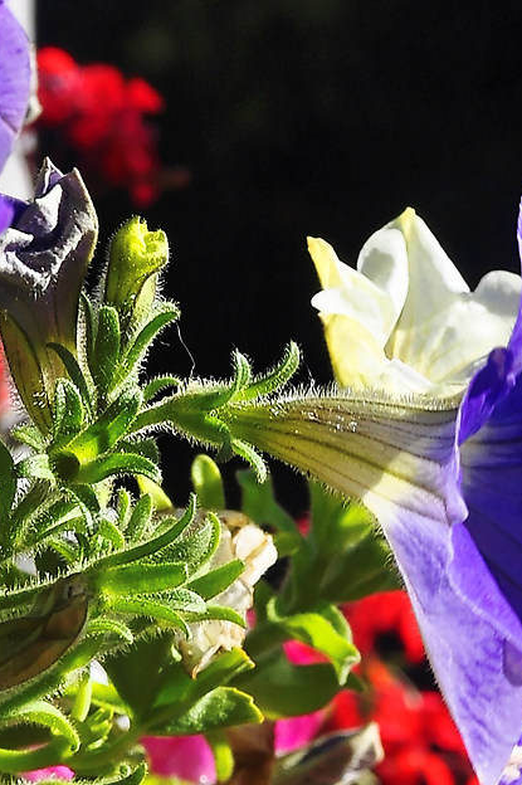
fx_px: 3769
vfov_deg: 11.1
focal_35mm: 173
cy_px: 1409
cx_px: 306
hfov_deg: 7.9
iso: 158
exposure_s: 1/320
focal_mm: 30
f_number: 9
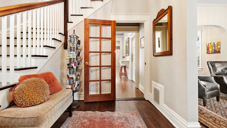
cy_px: 61
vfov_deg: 63.9
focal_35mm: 17
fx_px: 102
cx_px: 110
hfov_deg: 95.9
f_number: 8
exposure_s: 1/2
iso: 800
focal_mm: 14
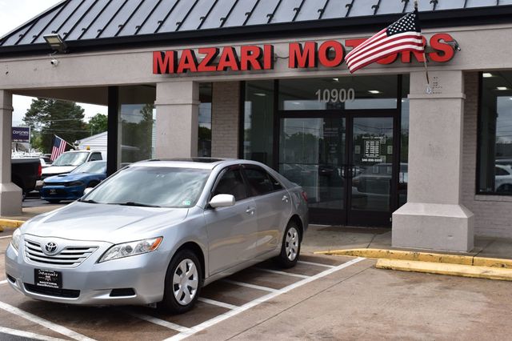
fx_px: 661
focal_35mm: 46
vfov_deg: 28.9
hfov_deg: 42.3
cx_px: 256
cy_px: 170
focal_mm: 31
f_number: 11
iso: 360
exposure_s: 1/500
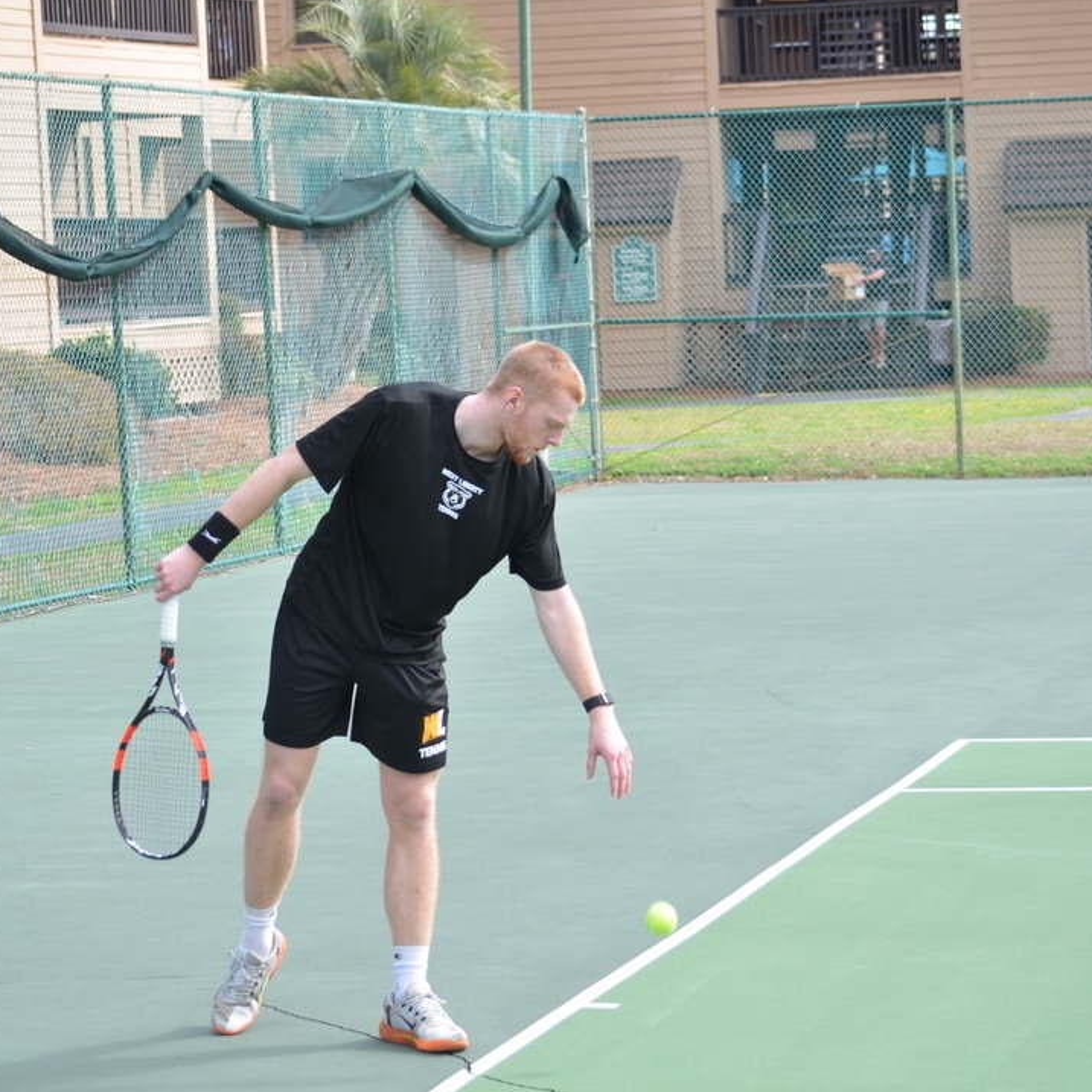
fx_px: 3997
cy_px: 544
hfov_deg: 15.6
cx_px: 477
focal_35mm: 112
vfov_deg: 15.6
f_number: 4.5
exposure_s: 1/200
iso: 100
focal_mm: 58
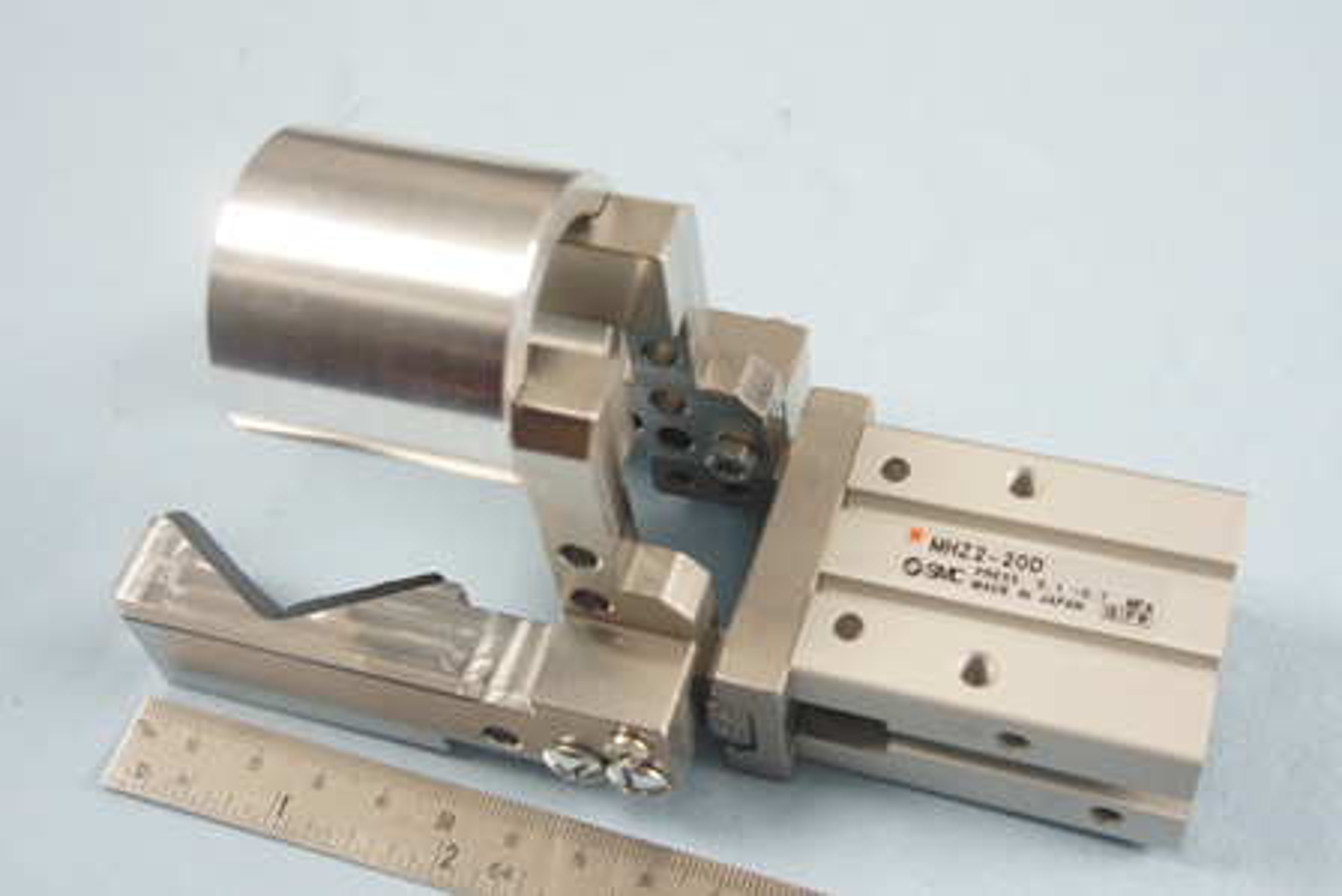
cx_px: 671
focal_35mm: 39
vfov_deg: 34.2
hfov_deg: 49.5
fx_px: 1454
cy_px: 448
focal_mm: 26
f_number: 9
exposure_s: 1/60
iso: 200
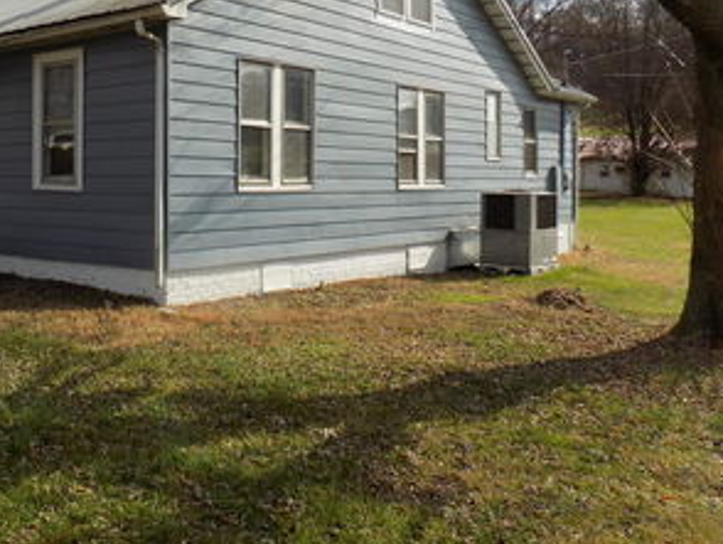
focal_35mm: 40
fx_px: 836
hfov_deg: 44.6
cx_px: 150
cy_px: 150
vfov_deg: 35.4
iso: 80
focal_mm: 4
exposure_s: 1/1000
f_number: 3.1
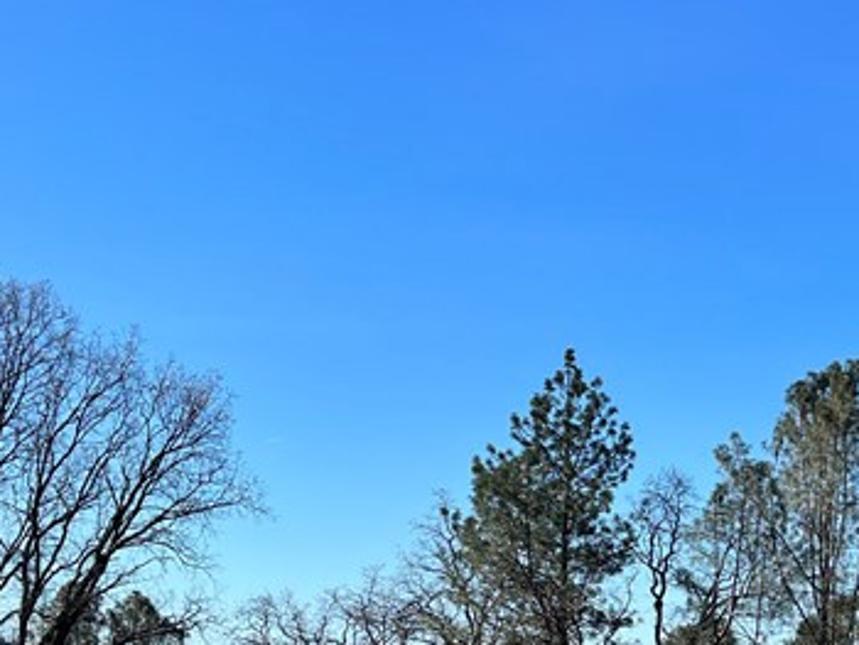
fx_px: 1887
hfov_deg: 25.4
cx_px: 623
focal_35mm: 76
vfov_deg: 19.0
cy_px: 596
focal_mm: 5.7
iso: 50
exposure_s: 1/4115
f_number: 1.5
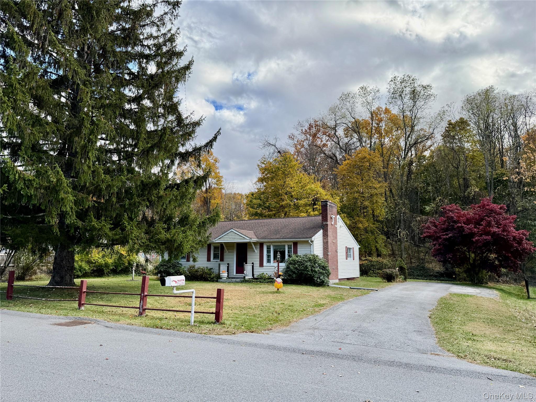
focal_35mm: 24
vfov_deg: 56.8
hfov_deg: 71.6
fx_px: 372
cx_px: 268
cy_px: 201
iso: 100
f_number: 1.78
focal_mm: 6.76
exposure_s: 1/2299
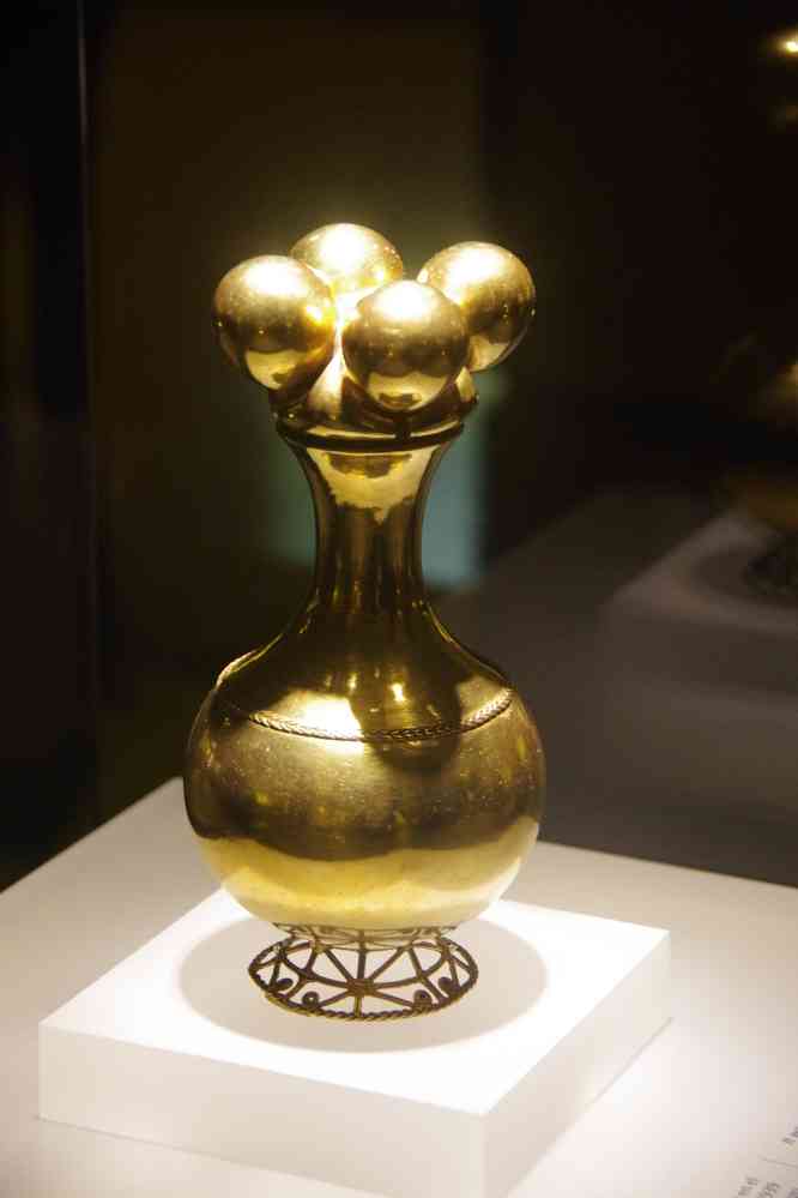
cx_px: 399
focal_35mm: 117
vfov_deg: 17.5
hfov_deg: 11.7
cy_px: 599
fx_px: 3890
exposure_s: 1/25
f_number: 5.6
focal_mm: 77.5
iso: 3200
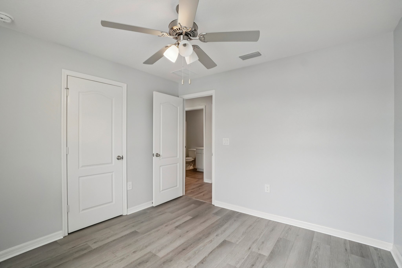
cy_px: 134
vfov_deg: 77.3
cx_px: 201
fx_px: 167
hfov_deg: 100.4
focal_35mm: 15
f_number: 8
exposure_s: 1/30
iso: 500
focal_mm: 10
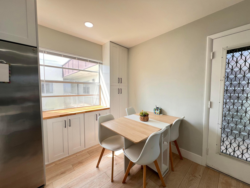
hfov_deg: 106.2
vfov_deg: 89.9
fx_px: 94
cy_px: 94
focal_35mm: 13
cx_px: 125
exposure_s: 1/99
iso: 32
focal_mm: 1.57
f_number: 1.8
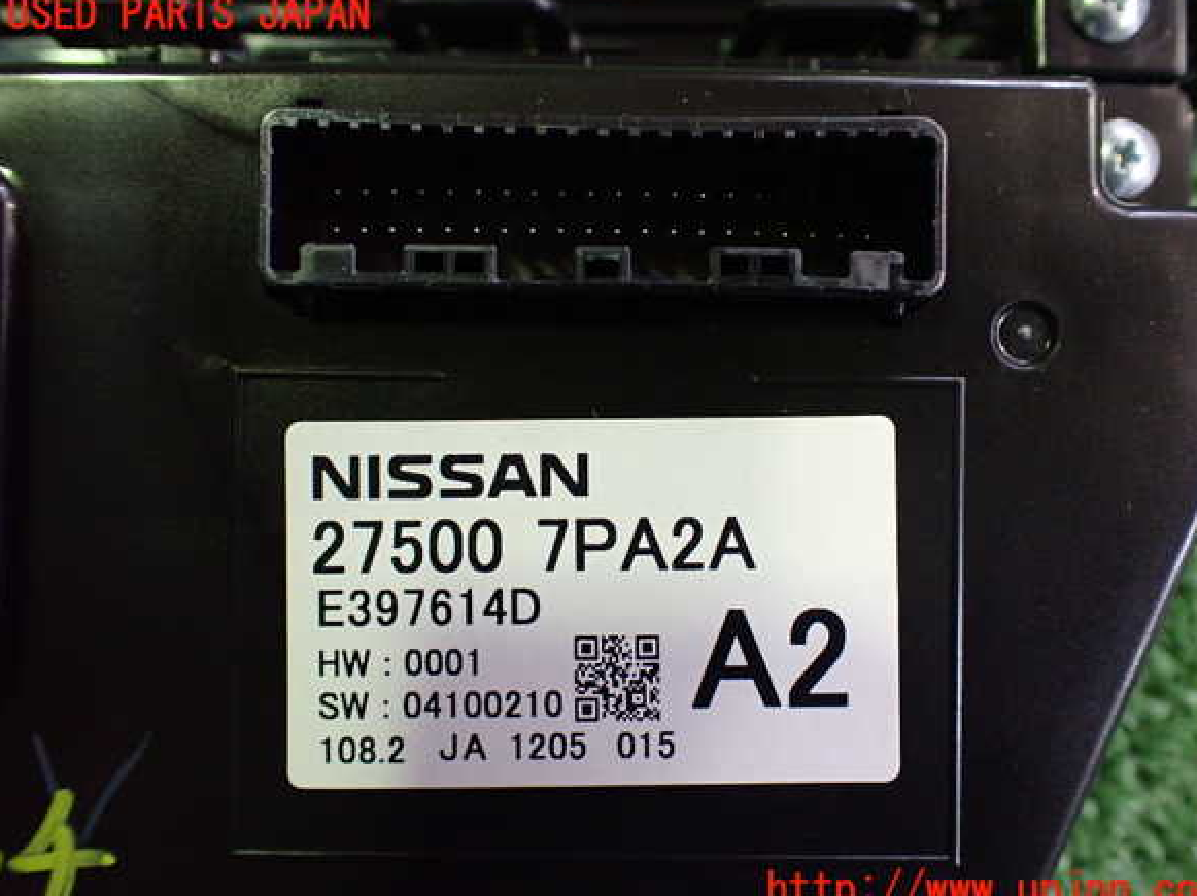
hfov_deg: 58.4
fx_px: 1071
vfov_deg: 45.4
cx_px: 614
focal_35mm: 31
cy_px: 453
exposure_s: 1/100
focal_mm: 5.4
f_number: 2.3
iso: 800
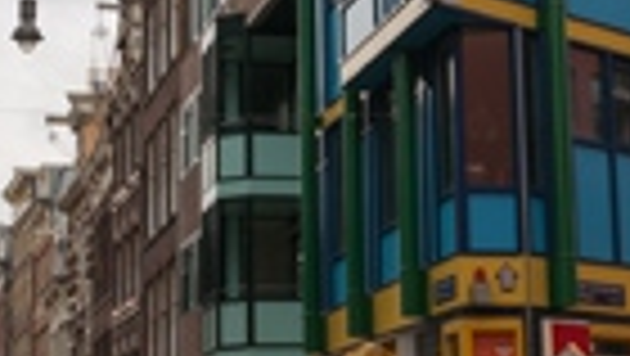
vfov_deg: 12.0
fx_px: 1689
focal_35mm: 101
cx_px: 506
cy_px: 189
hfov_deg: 20.9
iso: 100
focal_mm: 18
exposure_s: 1/80
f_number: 10
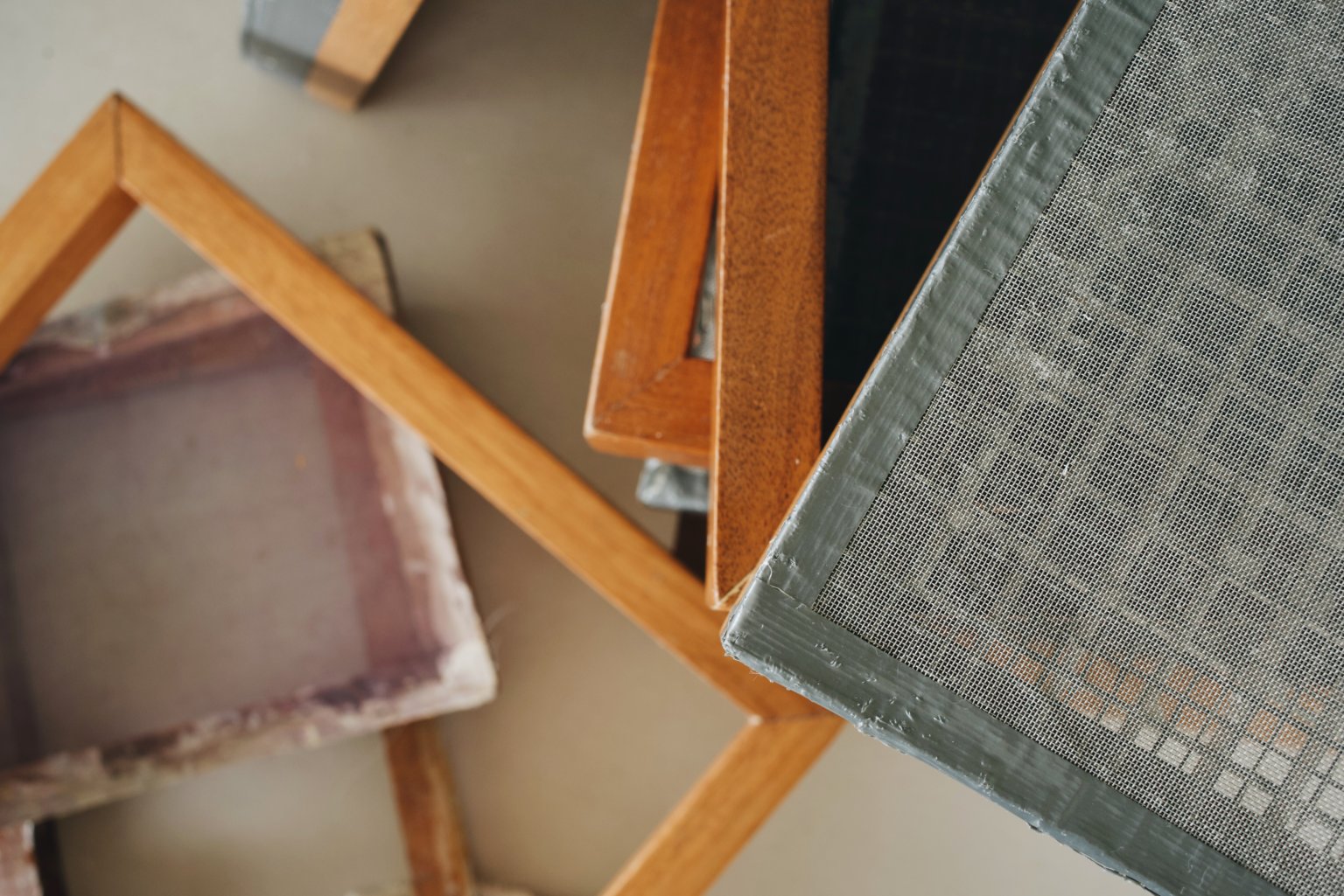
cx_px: 672
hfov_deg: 54.4
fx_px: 1307
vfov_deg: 37.9
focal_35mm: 35
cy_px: 448
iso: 320
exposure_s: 1/60
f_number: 8
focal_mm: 35
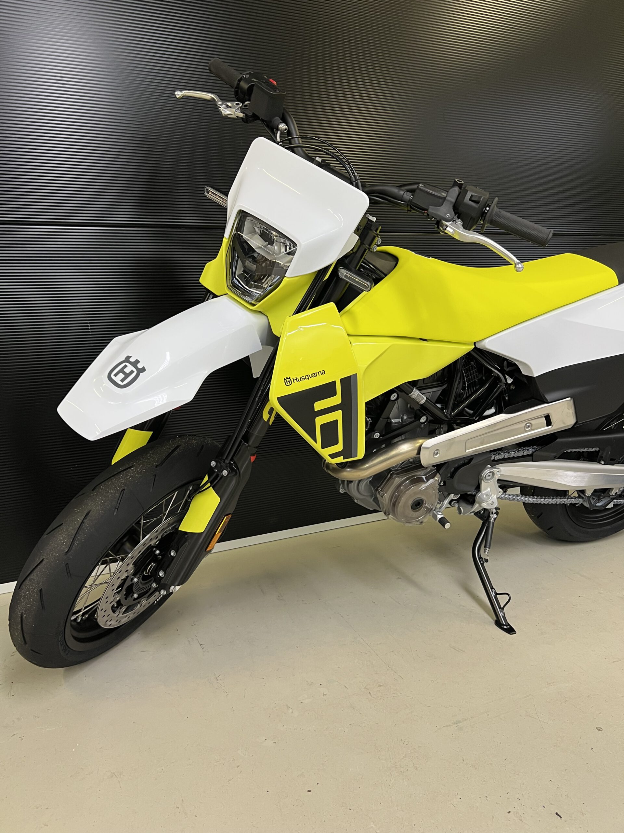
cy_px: 416
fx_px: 625
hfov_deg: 53.1
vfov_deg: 67.3
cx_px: 312
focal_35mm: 26
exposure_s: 1/50
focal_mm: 5.7
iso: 100
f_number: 1.5
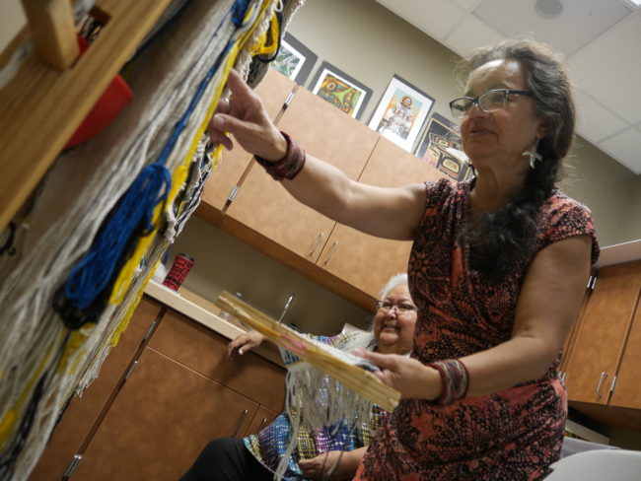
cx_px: 320
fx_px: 519
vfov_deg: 49.8
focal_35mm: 28
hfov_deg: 63.4
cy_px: 240
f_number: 3.5
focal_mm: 14
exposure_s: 1/60
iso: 1250
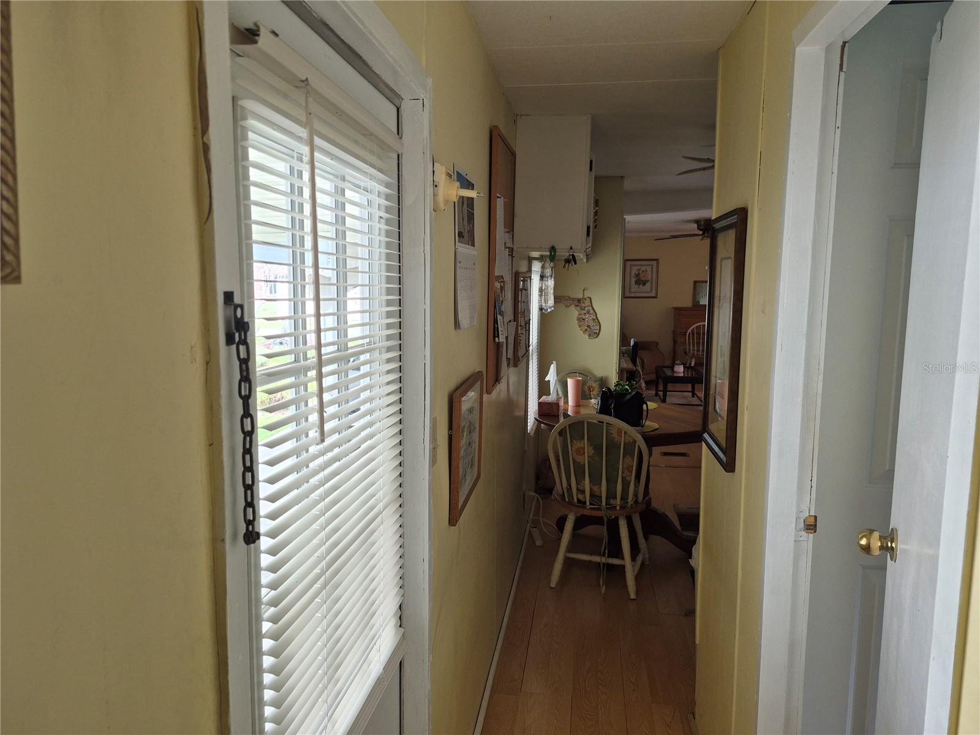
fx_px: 651
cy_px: 368
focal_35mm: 23
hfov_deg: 73.9
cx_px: 490
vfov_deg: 58.9
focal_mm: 5.4
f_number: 1.8
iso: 125
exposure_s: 1/180
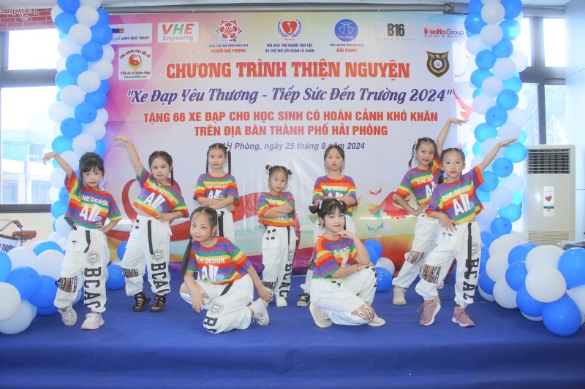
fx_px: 482
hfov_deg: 62.5
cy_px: 194
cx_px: 292
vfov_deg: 44.0
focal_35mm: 30
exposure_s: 1/160
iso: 500
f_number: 4
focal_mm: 19.8
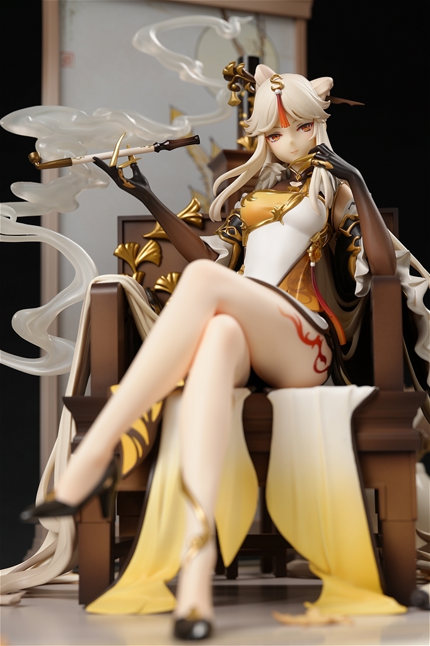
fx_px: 1255
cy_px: 323
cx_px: 215
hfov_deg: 19.4
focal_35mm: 70
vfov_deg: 28.9
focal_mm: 70
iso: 100
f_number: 7.1
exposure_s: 1/5
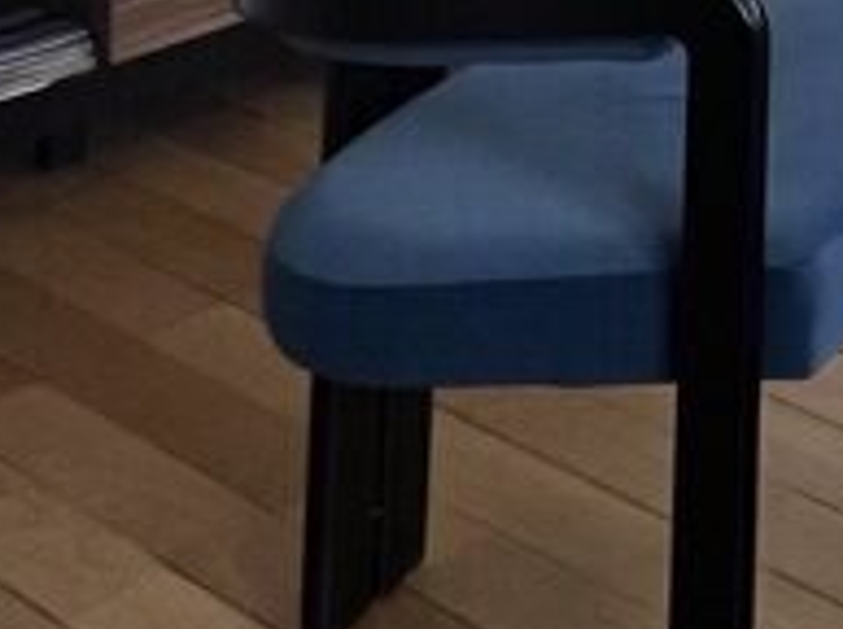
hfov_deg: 13.6
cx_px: 2201
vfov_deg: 12.8
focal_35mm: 81
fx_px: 1969
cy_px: -974
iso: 32
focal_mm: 1.57
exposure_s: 1/144
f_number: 1.8
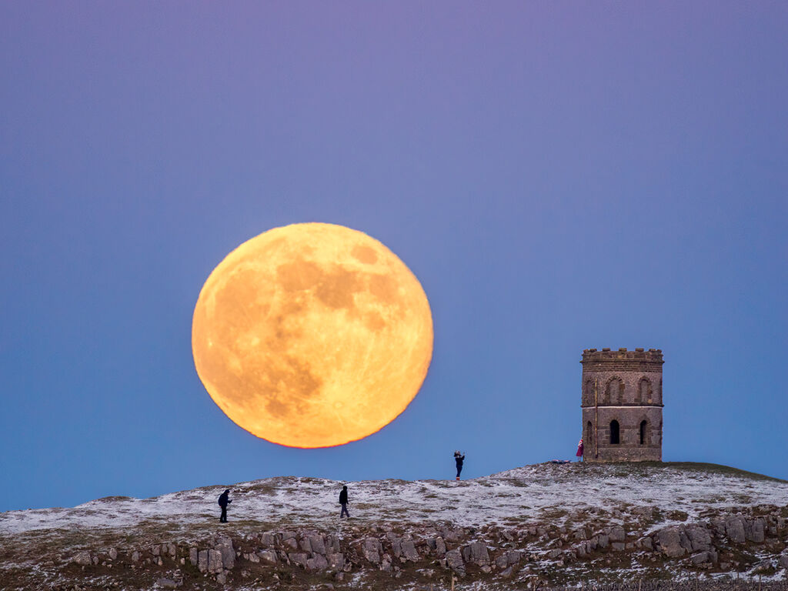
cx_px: 394
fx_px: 25541
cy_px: 296
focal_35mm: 1122
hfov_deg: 1.8
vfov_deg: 1.3
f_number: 9
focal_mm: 560
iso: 800
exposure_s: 1/50
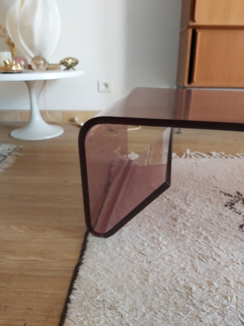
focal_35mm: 26
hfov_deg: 53.1
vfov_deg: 67.3
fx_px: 244
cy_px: 163
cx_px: 122
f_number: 1.7
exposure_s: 1/50
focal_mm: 3.92
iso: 160
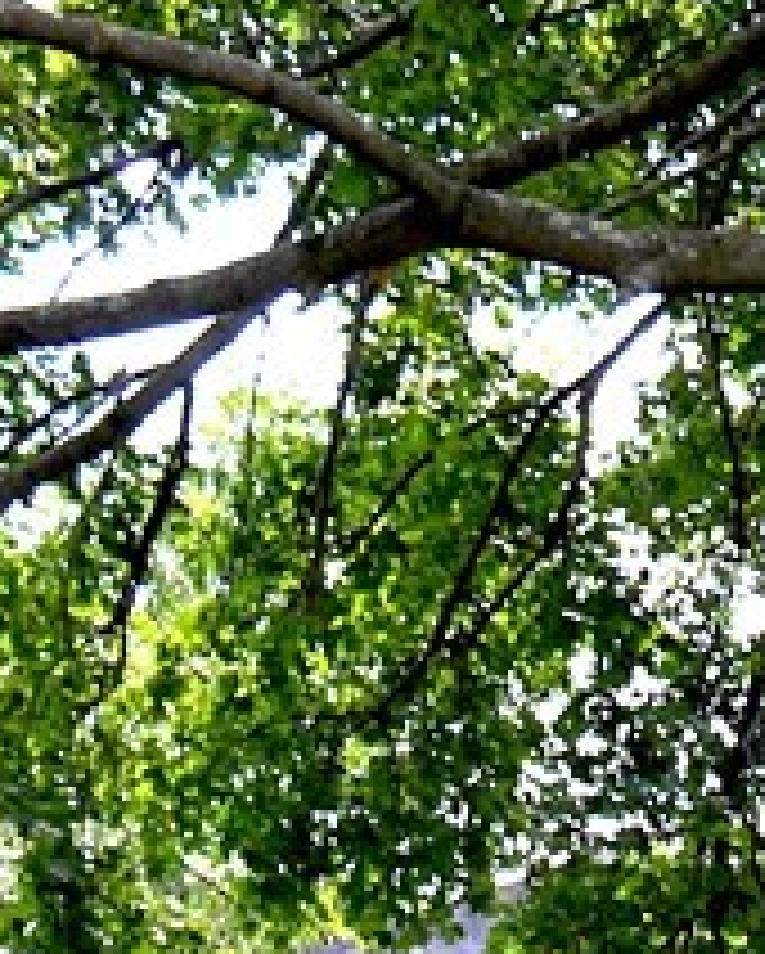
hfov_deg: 9.4
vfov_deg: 12.8
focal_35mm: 144
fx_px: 4070
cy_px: 1330
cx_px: 1906
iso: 100
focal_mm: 20
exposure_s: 1/100
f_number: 6.3
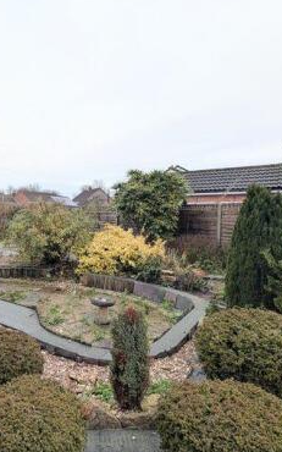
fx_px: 246
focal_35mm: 20
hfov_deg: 57.9
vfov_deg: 85.1
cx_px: 87
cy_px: 230
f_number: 1.7
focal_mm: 2.02
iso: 103
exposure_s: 1/501
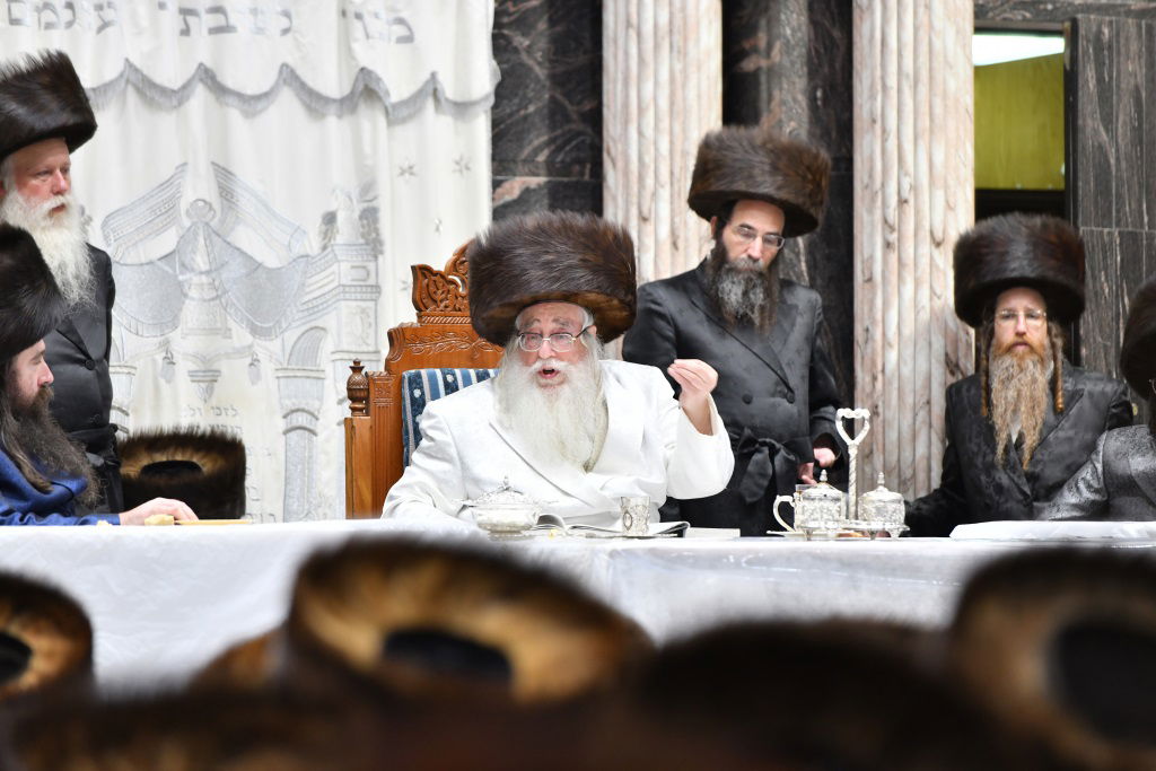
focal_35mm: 200
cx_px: 578
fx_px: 6423
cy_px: 386
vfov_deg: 6.9
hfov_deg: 10.3
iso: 1000
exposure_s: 1/100
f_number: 5
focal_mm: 200
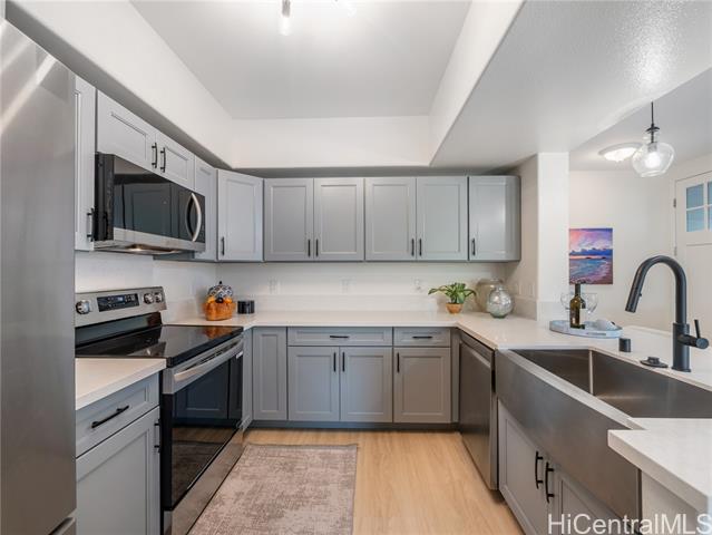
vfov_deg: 85.7
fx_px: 288
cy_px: 268
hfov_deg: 102.0
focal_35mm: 14
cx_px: 356
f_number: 4
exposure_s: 1/200
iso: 200
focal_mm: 7
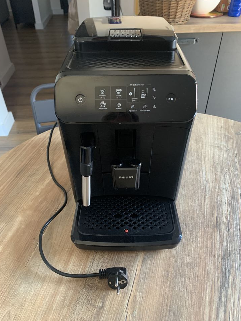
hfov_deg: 51.3
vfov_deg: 65.3
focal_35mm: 27
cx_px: 121
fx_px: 251
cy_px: 158
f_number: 1.8
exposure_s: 1/40
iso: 400
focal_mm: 4.25
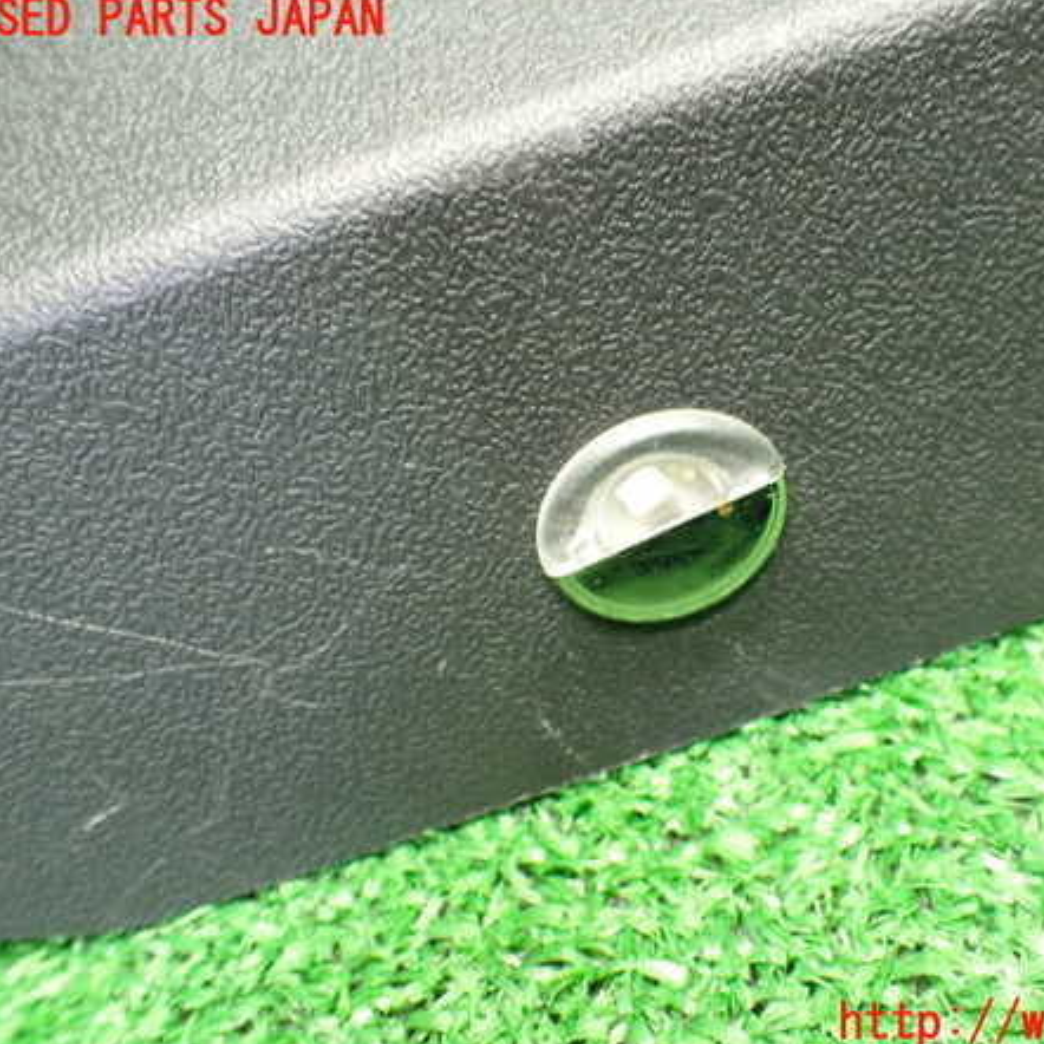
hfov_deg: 45.6
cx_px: 664
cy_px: 522
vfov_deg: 46.0
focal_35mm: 36
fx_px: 1228
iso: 800
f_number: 2.3
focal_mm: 5.4
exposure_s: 1/40
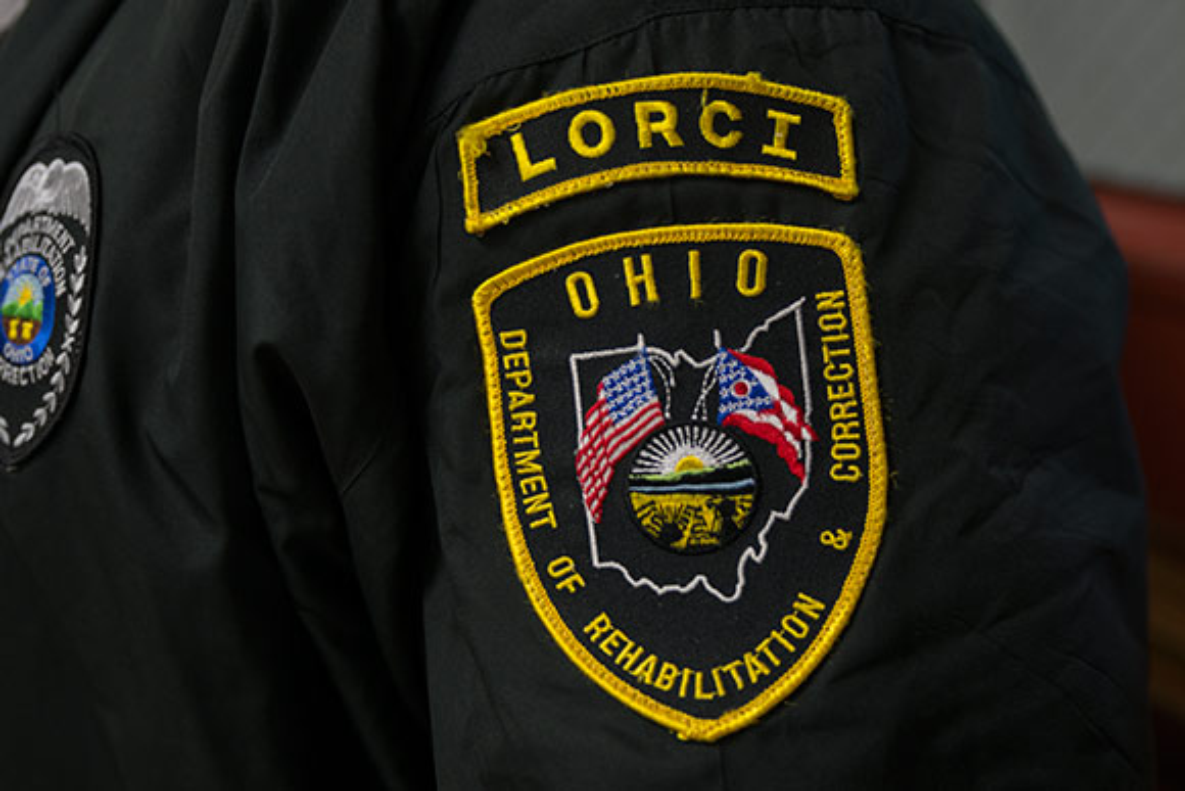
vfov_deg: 35.1
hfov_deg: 50.7
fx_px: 1251
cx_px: 592
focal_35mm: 38
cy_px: 396
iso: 800
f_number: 3.3
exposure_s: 1/125
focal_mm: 38
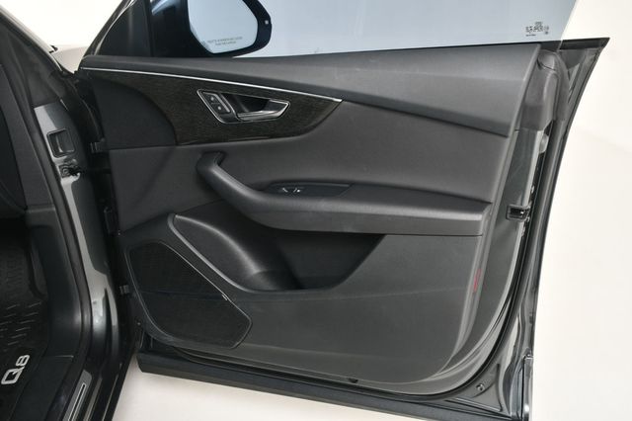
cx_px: 316
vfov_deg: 38.8
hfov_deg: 55.8
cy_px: 210
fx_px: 597
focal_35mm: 34
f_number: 5.6
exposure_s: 1/160
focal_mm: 23
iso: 100
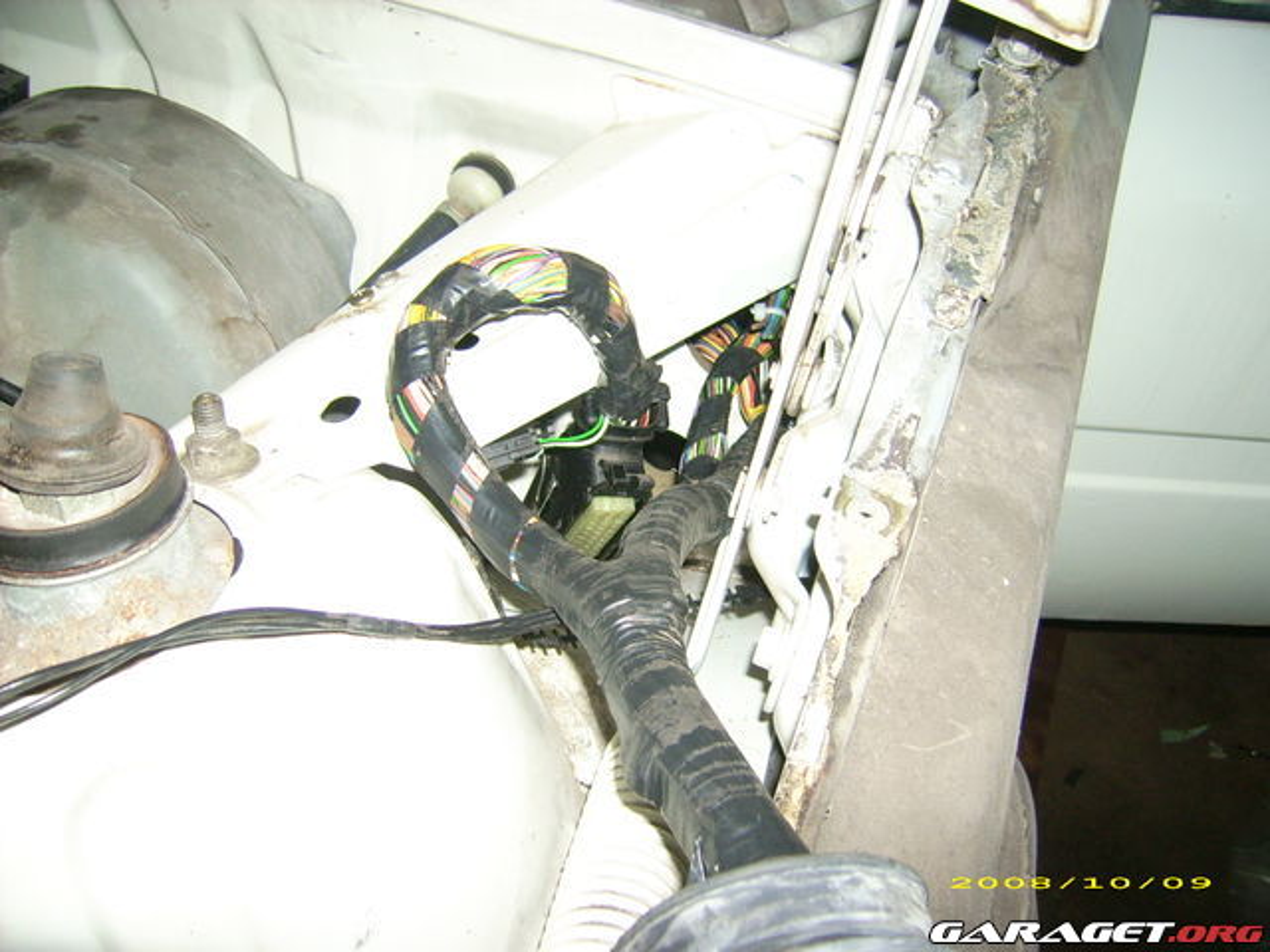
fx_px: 1284
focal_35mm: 35
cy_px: 476
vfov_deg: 40.7
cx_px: 635
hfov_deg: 52.6
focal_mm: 5.95
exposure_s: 1/60
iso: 100
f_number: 2.8
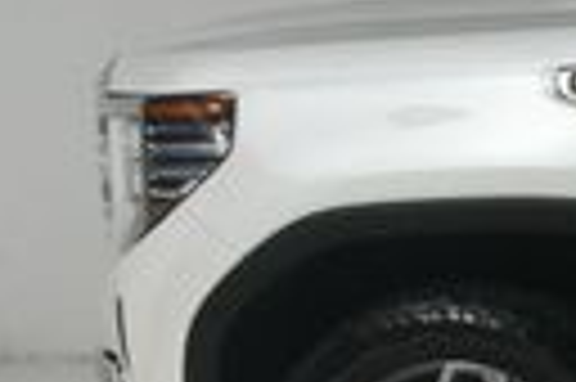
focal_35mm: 165
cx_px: 1431
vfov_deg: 8.2
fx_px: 2637
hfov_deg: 10.5
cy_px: 404
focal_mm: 22
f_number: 13
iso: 100
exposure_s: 1/160
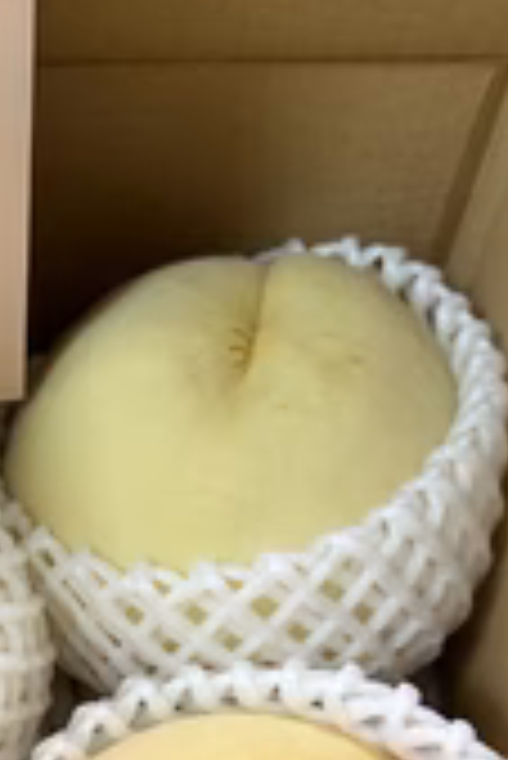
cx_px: -27
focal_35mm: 59
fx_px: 1246
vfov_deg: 32.8
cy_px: 625
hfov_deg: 22.0
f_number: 1.78
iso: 200
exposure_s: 1/89
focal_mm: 6.86
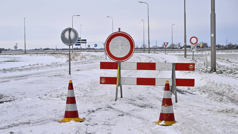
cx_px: 118
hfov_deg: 31.9
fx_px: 417
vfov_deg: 18.3
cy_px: 73
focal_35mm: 66
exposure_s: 1/250
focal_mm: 62
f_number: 6.3
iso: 280
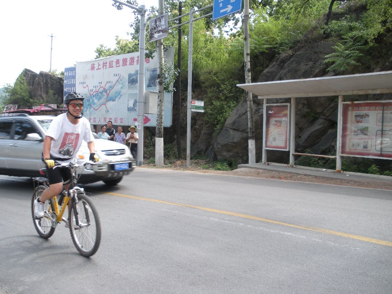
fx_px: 408
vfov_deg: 39.7
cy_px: 147
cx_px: 196
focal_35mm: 36
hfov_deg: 51.4
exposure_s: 1/100
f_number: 3.5
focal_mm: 6.3
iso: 64
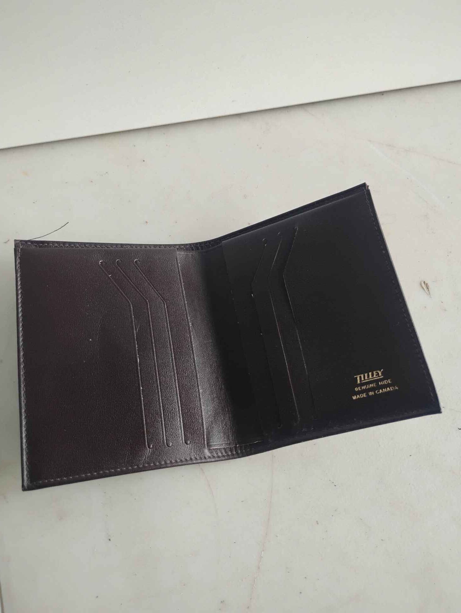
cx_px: 230
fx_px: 496
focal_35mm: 28
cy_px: 306
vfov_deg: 63.4
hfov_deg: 49.8
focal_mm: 4.26
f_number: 1.8
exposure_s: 1/120
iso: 359
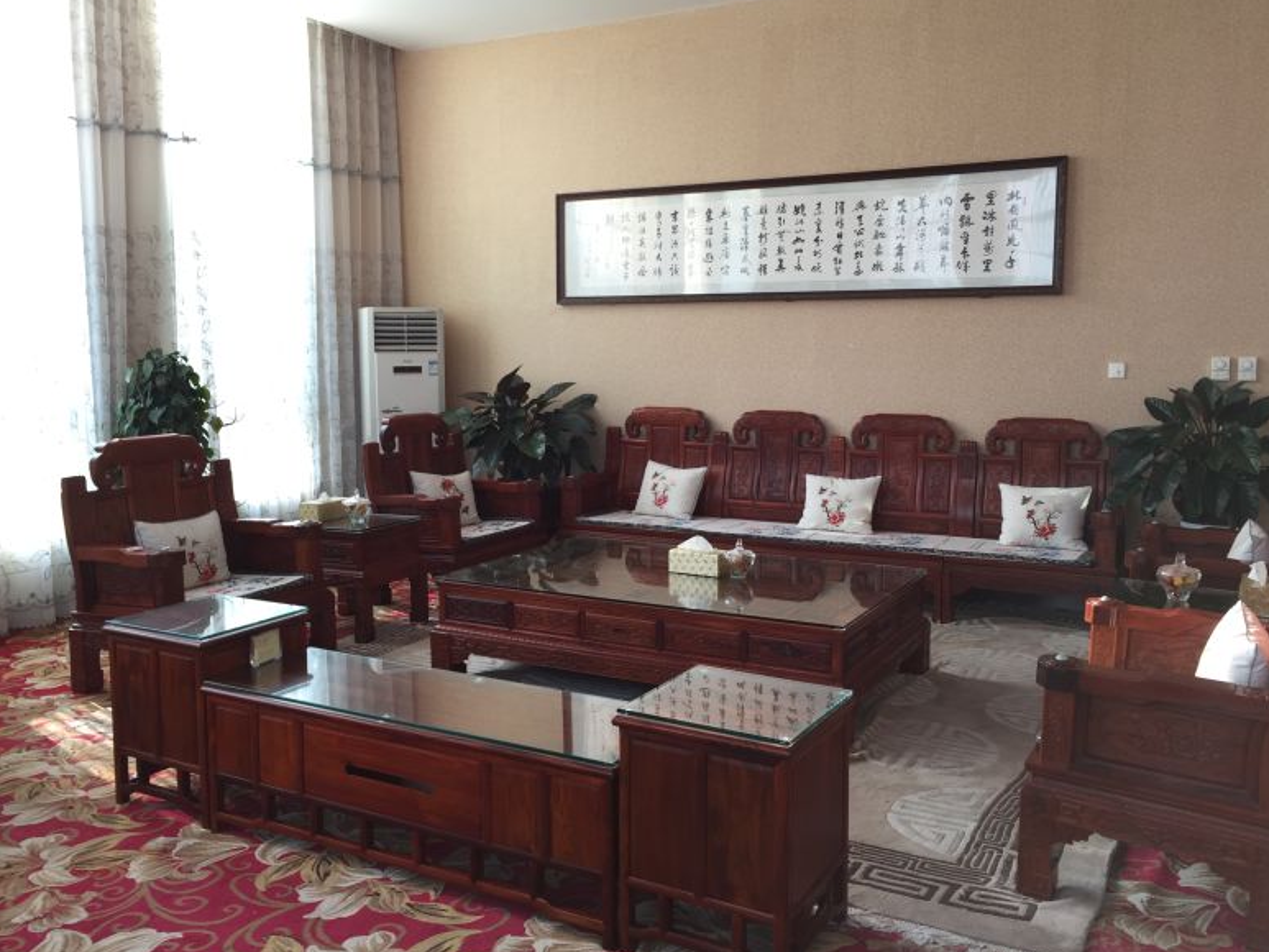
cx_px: 655
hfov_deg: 59.9
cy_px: 466
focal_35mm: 30
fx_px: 1100
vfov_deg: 46.8
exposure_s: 1/50
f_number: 2.2
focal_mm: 4.15
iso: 32
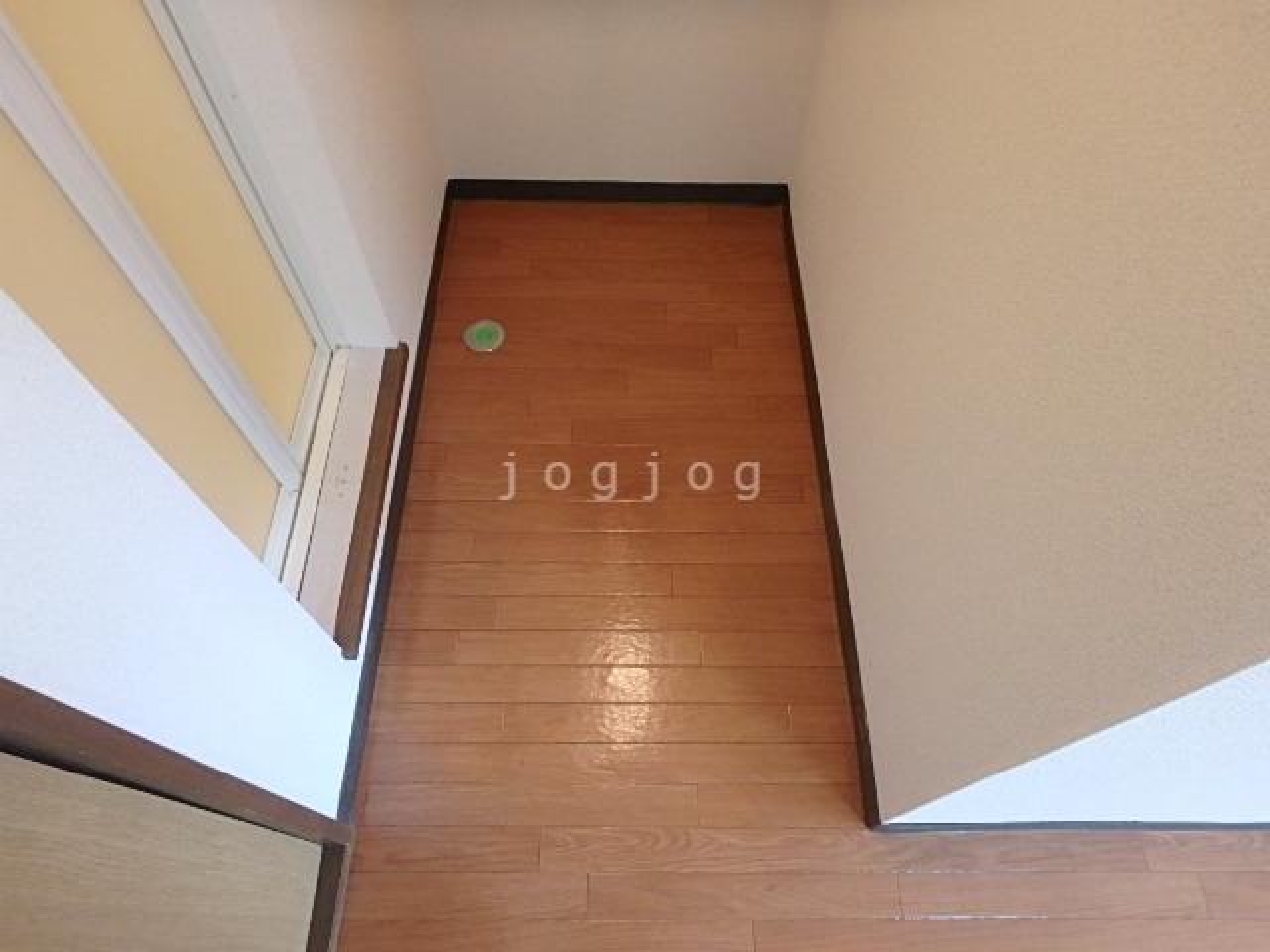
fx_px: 770
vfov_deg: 63.4
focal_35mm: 21
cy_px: 476
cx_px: 635
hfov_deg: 79.0
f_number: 3.5
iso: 500
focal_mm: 3.7
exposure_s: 1/30
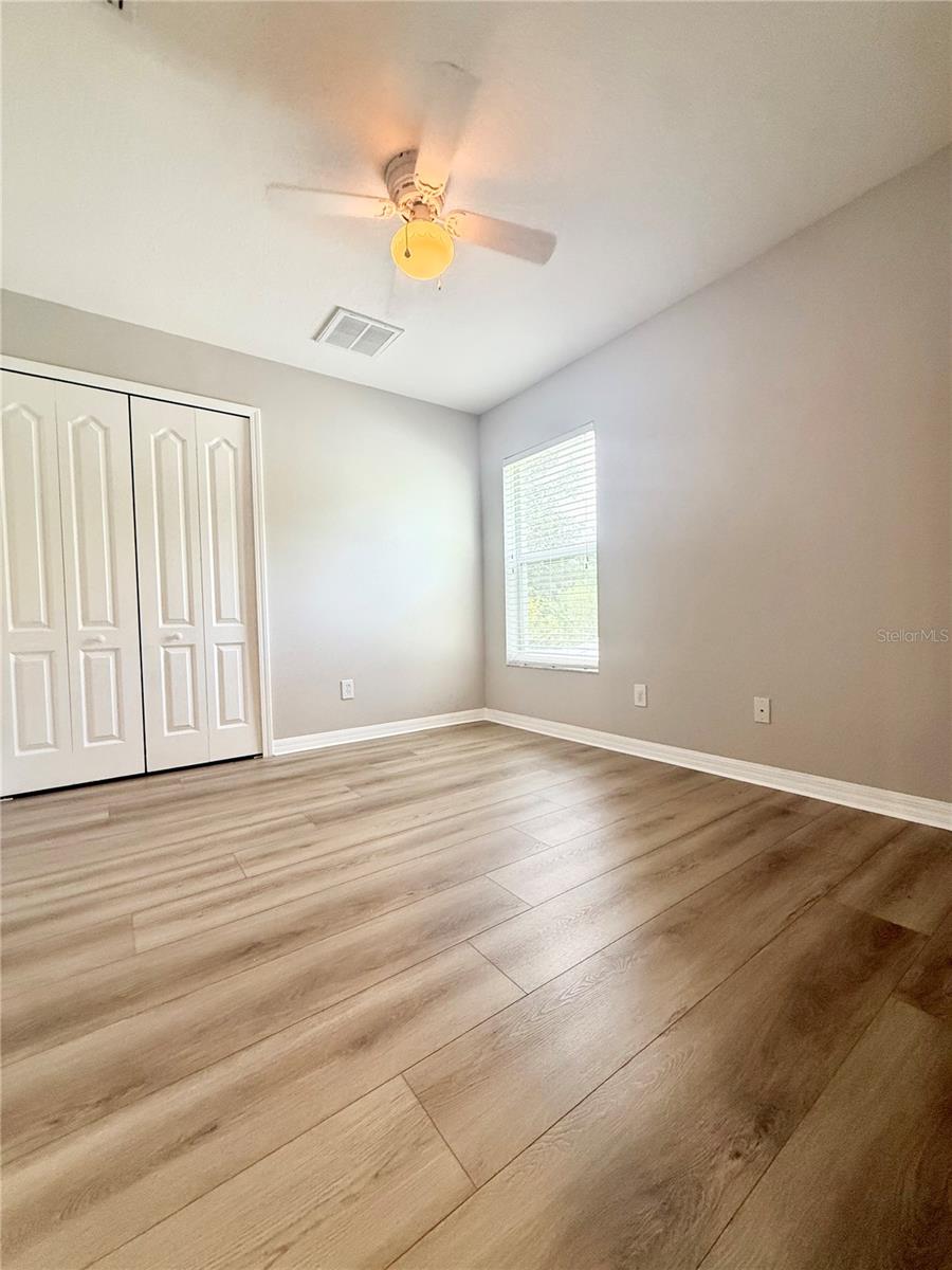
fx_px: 513
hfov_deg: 85.7
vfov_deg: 102.1
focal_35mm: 14
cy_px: 635
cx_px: 476
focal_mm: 2.22
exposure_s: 1/120
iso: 400
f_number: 2.2
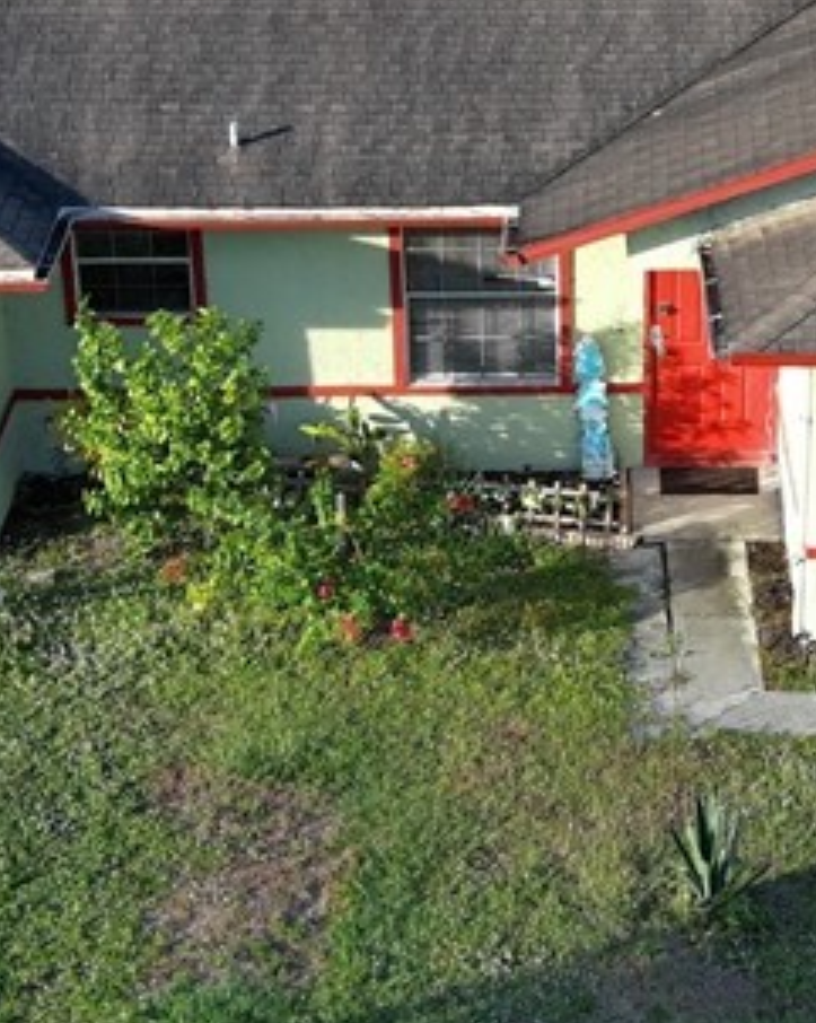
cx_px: 670
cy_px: 447
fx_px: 2963
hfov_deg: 15.6
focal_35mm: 98
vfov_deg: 19.6
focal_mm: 10.57
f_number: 2.8
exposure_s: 1/45.1
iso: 100
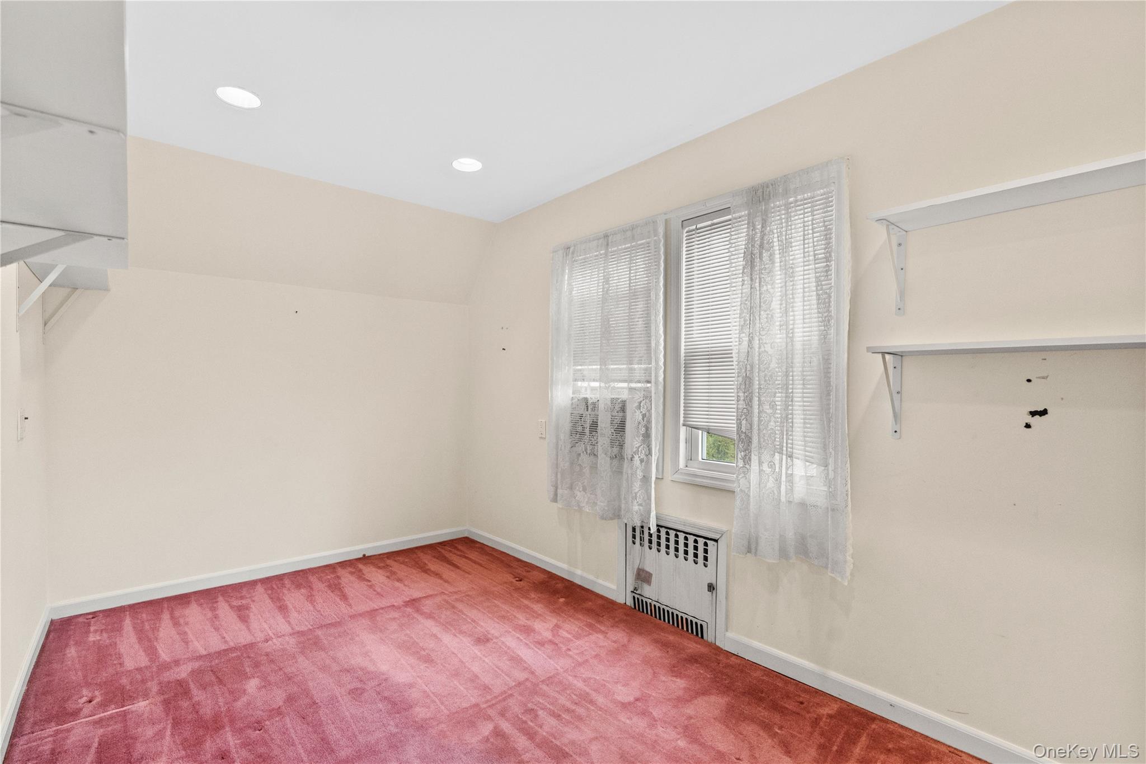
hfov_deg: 96.7
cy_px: 382
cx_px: 573
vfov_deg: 73.7
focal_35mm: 16
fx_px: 509
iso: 1600
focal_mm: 16
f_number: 5.6
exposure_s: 1/13
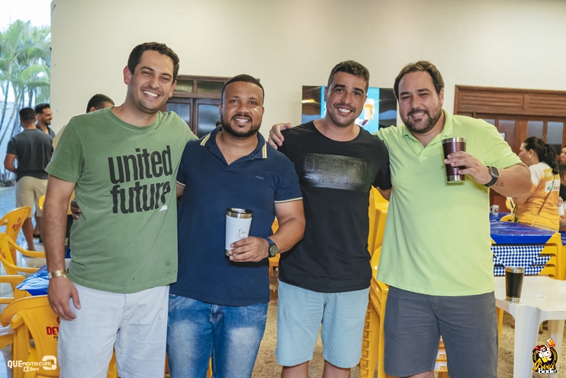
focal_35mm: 36
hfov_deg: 53.1
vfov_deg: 36.9
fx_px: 566
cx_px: 283
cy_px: 189
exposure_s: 1/200
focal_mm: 24
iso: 2500
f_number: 2.5
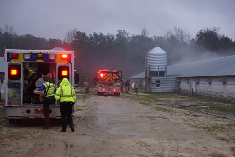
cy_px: 78
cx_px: 118
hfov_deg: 22.6
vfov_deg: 15.2
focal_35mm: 90
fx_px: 587
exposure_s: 1/100
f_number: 5
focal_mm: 60
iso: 200
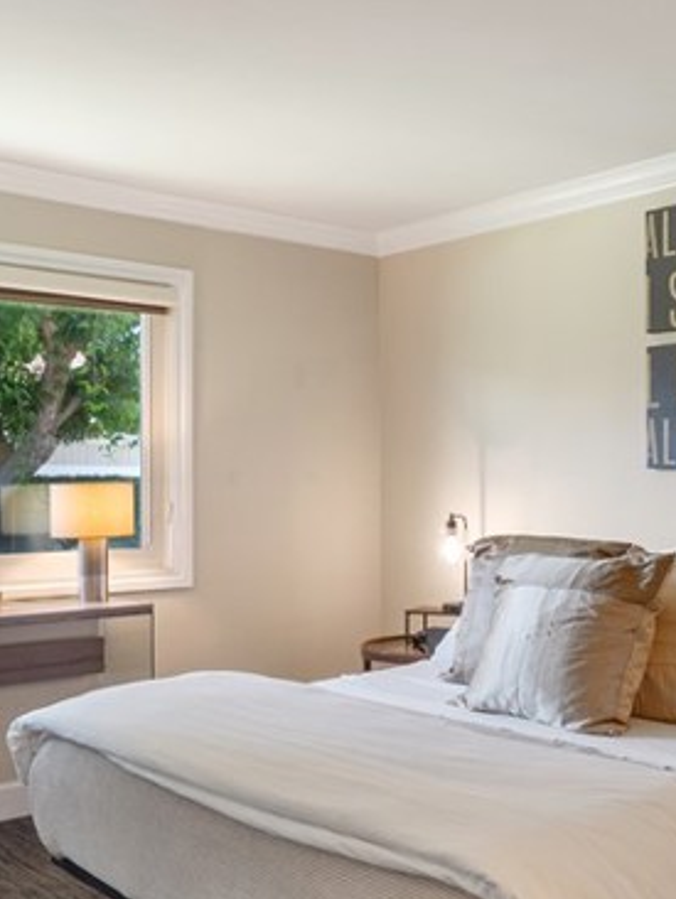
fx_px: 1153
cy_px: 485
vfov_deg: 42.6
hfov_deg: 32.5
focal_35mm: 44
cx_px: 430
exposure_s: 1/6
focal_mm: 16.5
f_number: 8
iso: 800
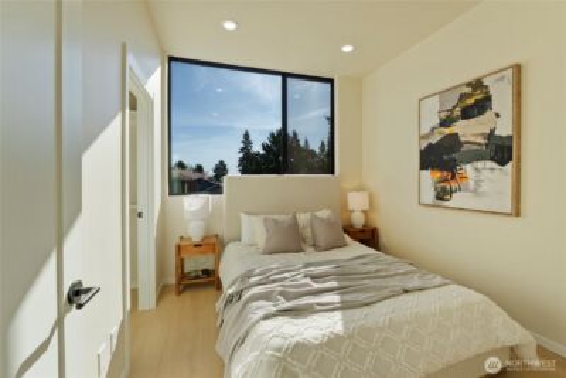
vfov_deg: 77.4
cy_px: 189
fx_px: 236
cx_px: 283
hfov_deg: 100.4
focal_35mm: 15
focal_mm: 10
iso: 250
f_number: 9
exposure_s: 1/30
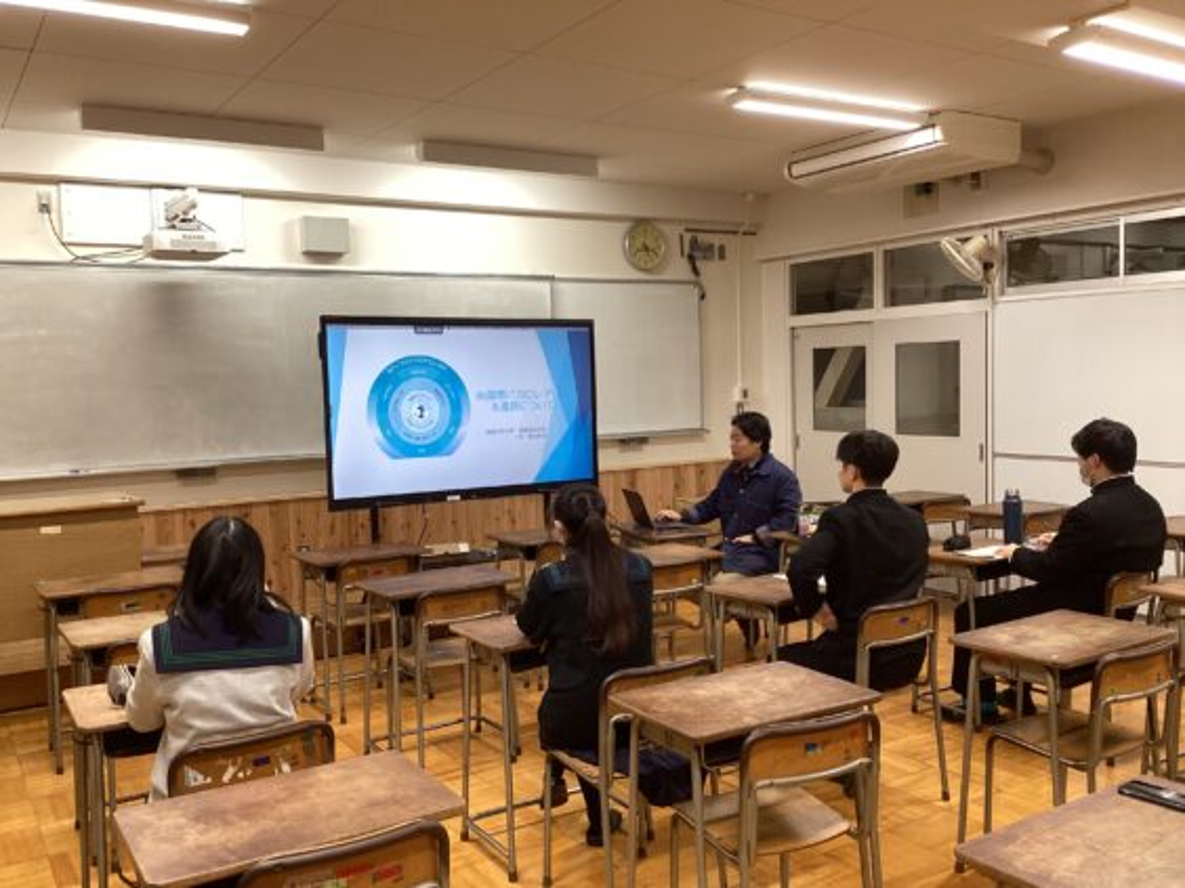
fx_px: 1061
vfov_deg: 45.4
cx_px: 592
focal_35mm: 31
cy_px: 444
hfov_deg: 58.4
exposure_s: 1/50
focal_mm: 3.3
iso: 100
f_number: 2.4
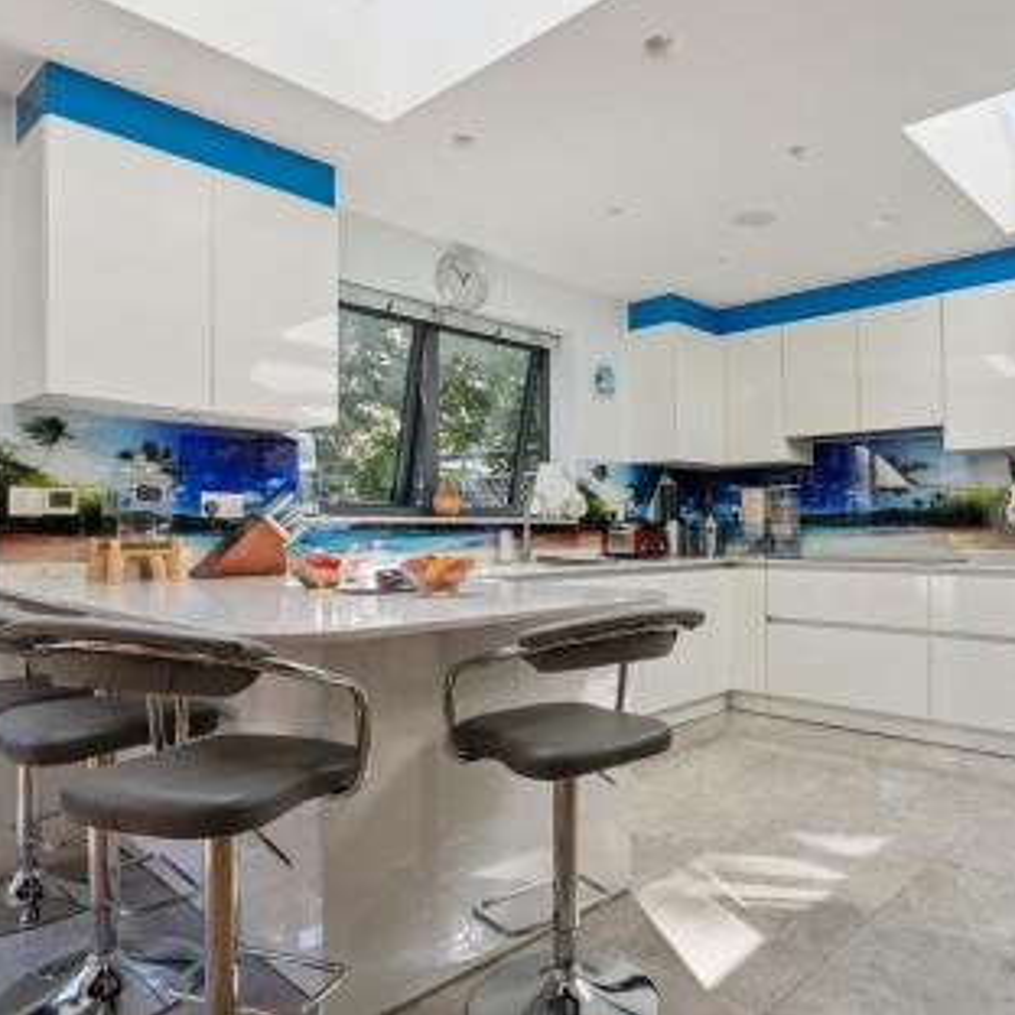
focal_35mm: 23
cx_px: 634
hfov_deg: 66.5
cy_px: 503
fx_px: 760
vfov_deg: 67.5
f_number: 9
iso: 250
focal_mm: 17.7
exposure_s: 1/60
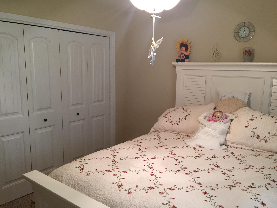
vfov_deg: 48.2
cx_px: 138
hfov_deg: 61.7
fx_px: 232
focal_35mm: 29
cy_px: 104
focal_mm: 4.15
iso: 100
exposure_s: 1/30
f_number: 2.2
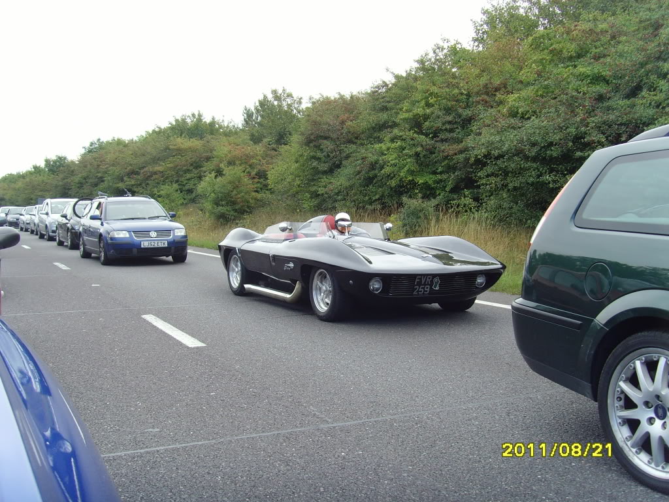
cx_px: 334
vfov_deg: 36.8
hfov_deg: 47.9
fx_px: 754
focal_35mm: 39
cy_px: 251
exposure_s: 1/180
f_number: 3.5
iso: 80
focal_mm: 6.6
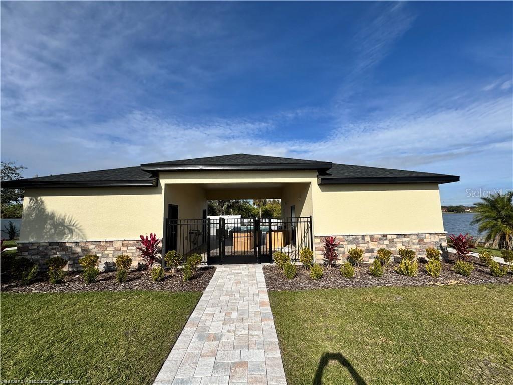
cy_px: 192
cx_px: 256
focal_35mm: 14
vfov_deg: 85.7
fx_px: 207
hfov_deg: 102.1
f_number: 2.2
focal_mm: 2.22
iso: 50
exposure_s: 1/4132
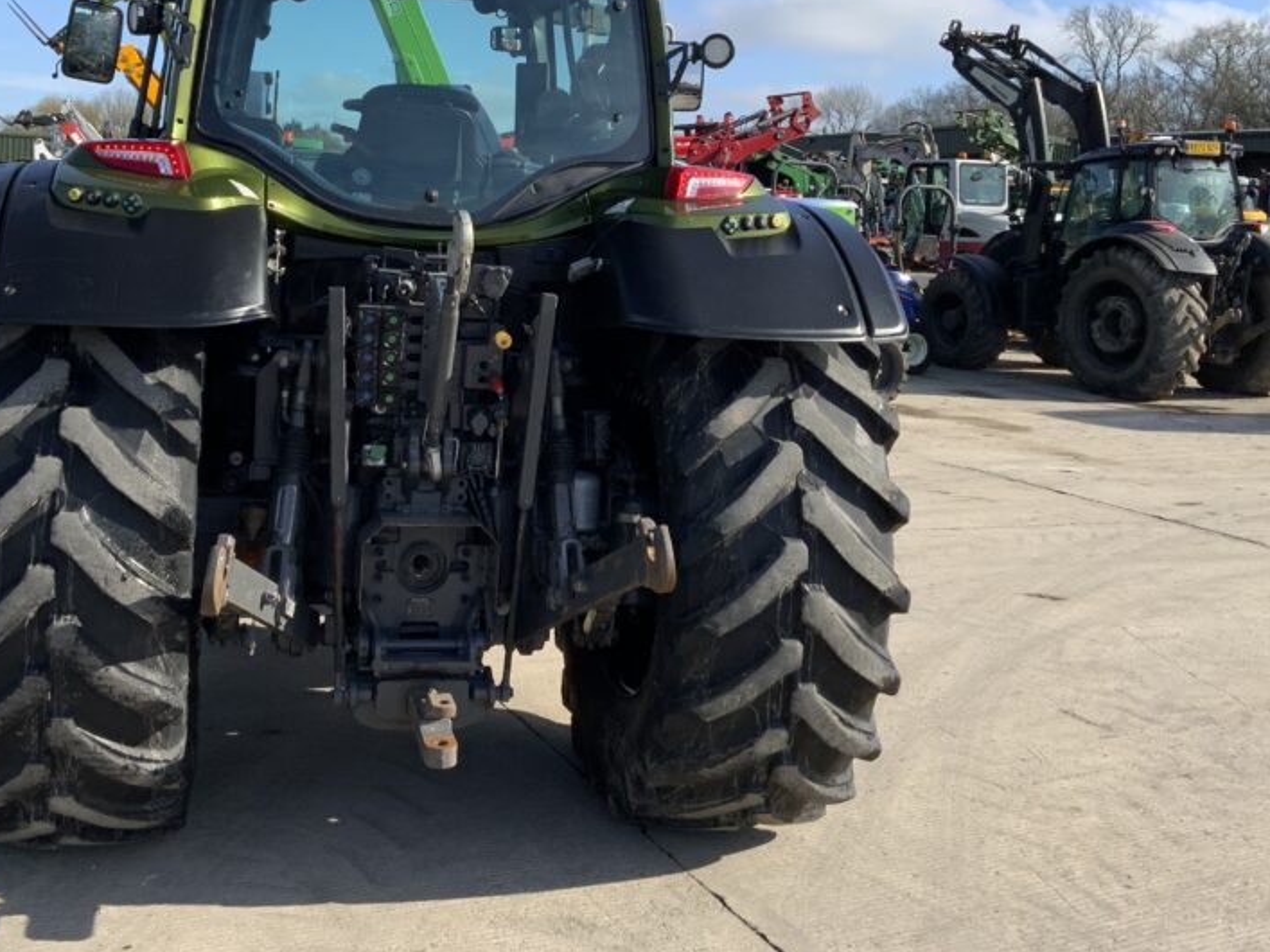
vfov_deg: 33.9
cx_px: 525
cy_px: 296
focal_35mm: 42
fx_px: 1541
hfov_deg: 44.6
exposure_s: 1/1221
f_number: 1.8
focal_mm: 3
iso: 16
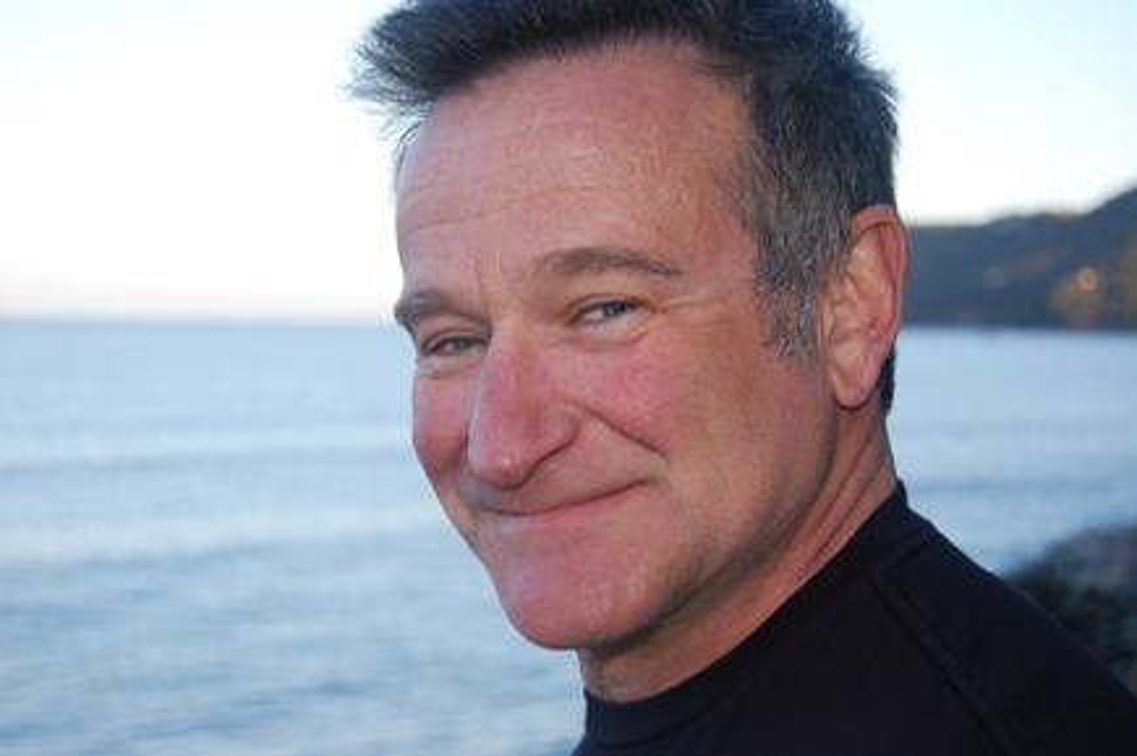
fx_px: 2129
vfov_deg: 20.1
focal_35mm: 68
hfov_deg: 29.9
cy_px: 378
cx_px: 568
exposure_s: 1/320
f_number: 5.3
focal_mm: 45
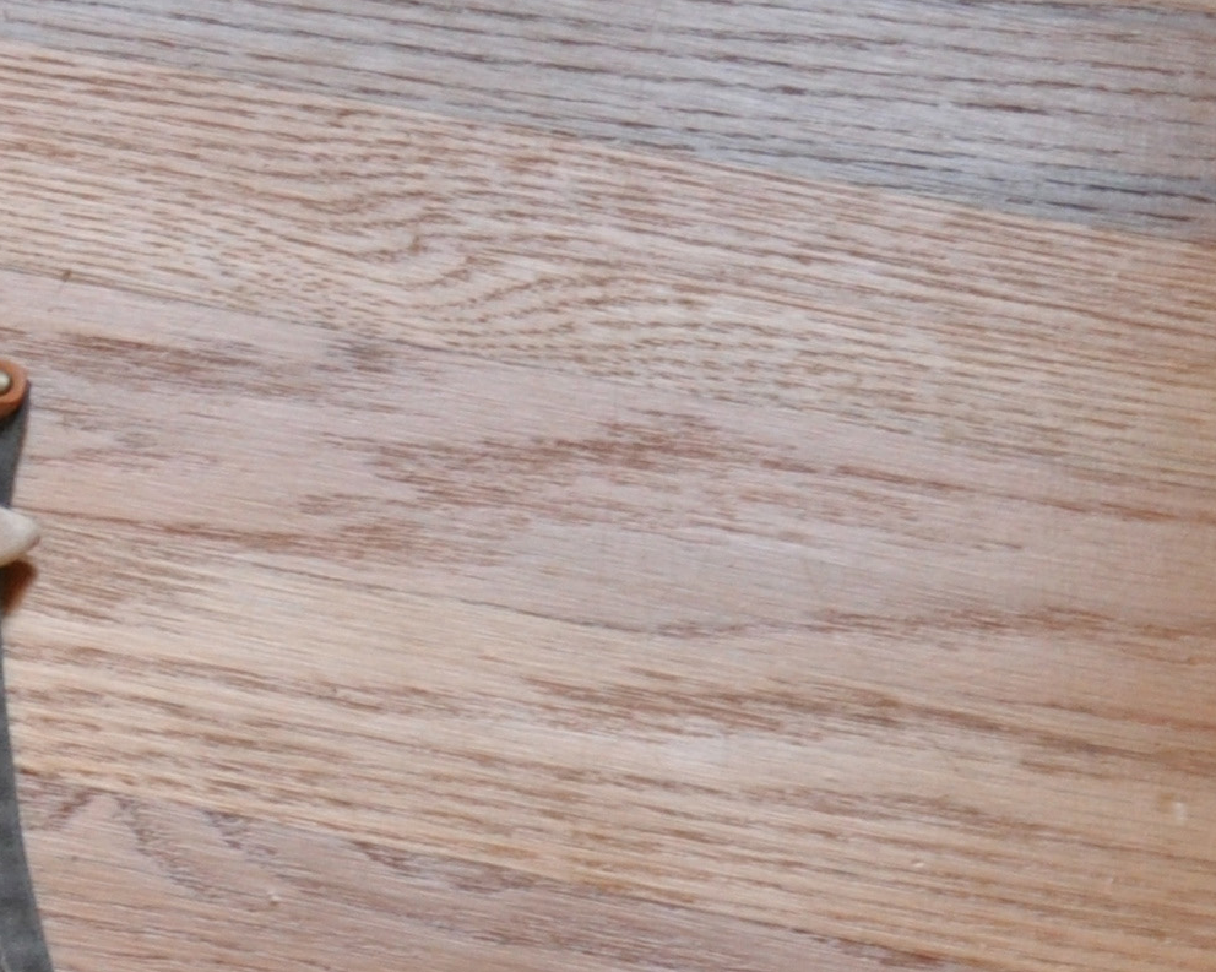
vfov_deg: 9.8
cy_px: 1459
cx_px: -732
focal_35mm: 152
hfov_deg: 12.0
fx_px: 5470
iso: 1000
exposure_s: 1/100
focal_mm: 25
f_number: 5
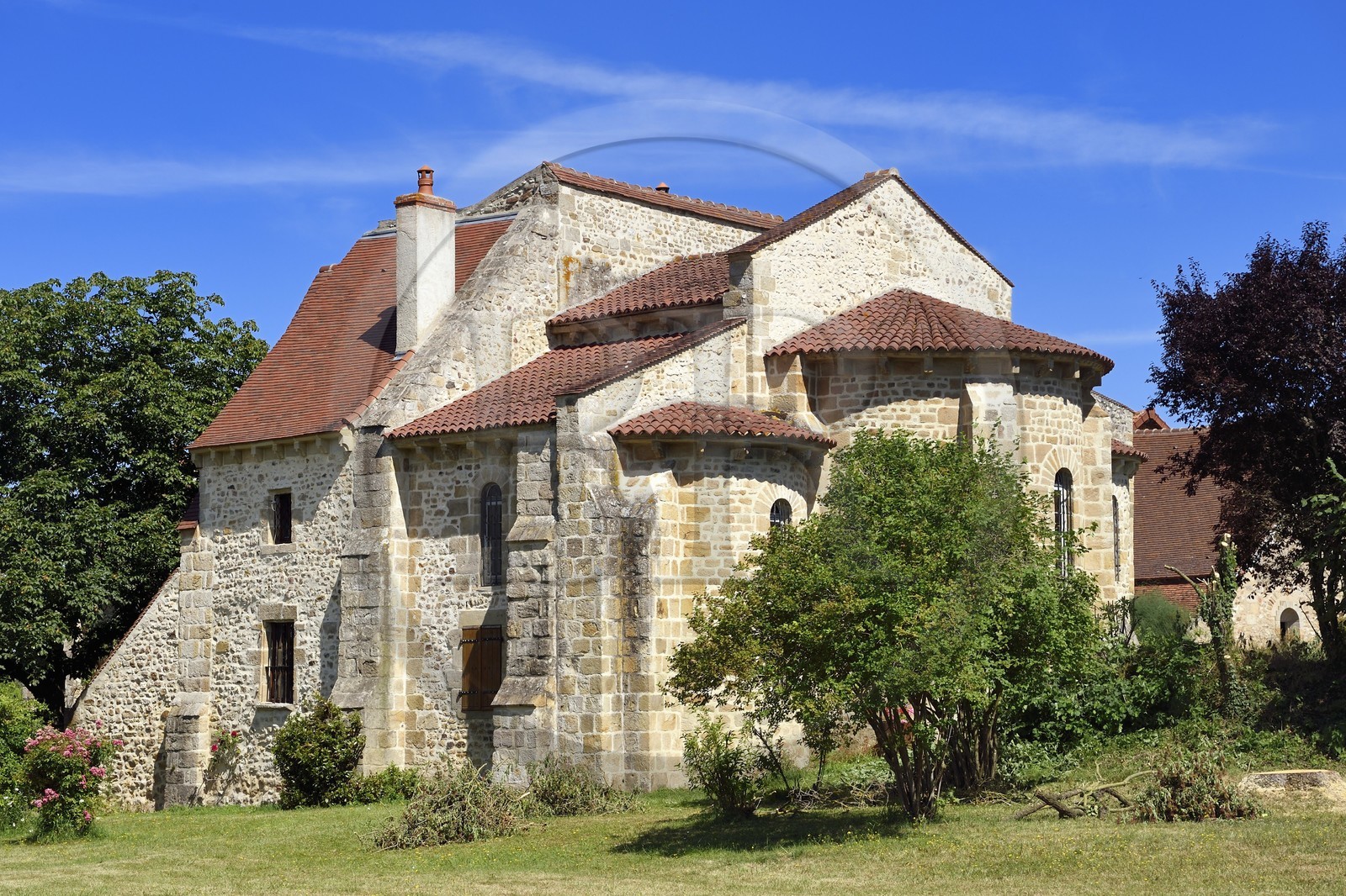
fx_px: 2617
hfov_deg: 28.8
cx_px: 673
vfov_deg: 19.4
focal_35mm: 70
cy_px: 448
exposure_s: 1/320
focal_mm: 70
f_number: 11
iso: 200
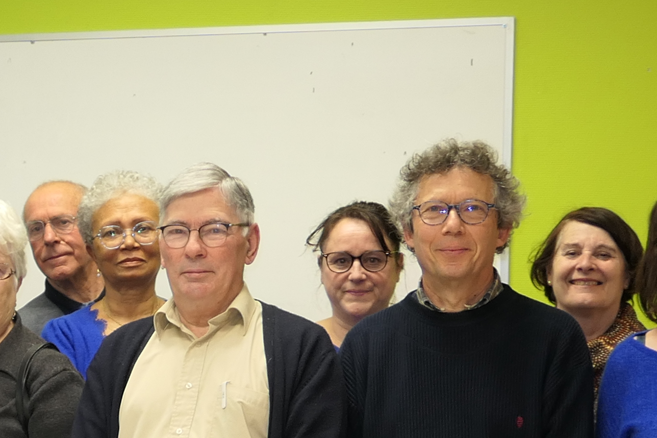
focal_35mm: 102
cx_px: -18
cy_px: 447
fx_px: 1861
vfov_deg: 13.2
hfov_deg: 19.4
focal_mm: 8.8
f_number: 1.4
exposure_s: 1/60
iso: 125
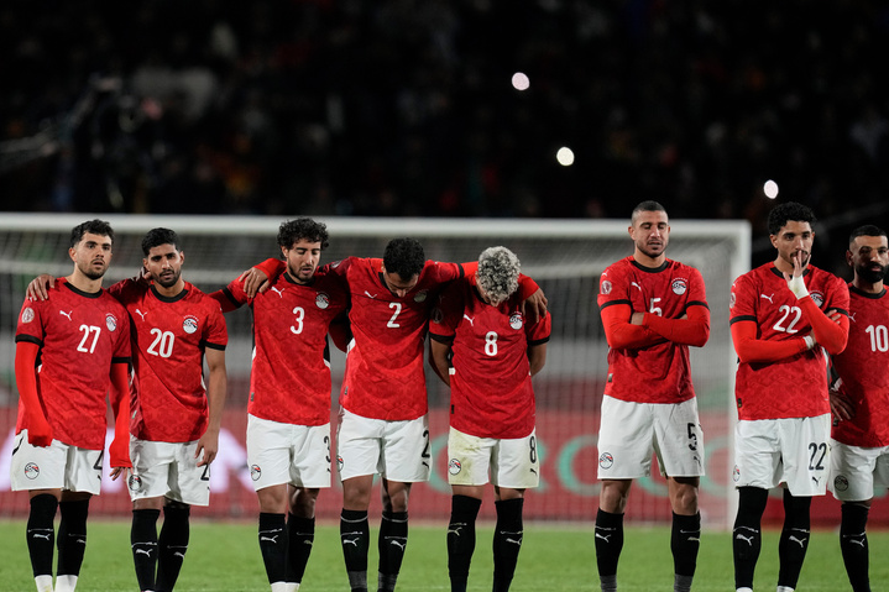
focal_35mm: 570
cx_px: 294
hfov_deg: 3.6
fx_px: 14072
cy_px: 292
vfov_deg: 2.4
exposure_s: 1/2000
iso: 2500
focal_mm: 400
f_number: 3.2
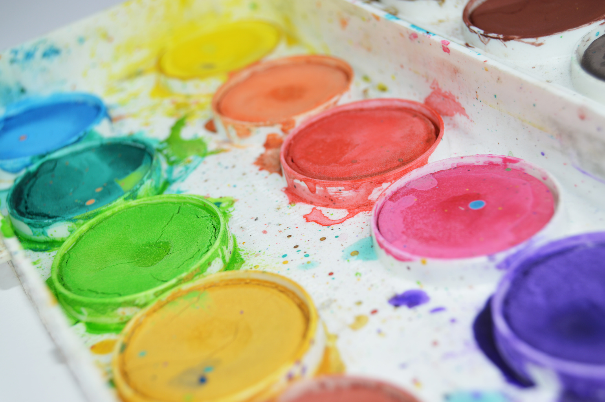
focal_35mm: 63
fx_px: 1058
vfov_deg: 21.5
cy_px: 201
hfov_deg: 31.9
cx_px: 302
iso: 100
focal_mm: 42
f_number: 8
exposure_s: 1/100
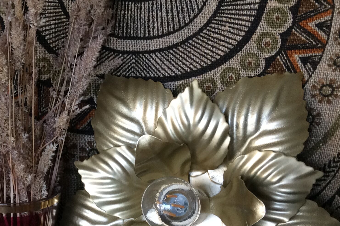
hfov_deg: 34.3
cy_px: 171
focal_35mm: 58
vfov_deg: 23.1
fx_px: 548
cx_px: 125
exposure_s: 1/25
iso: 64
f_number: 2.4
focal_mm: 3.3
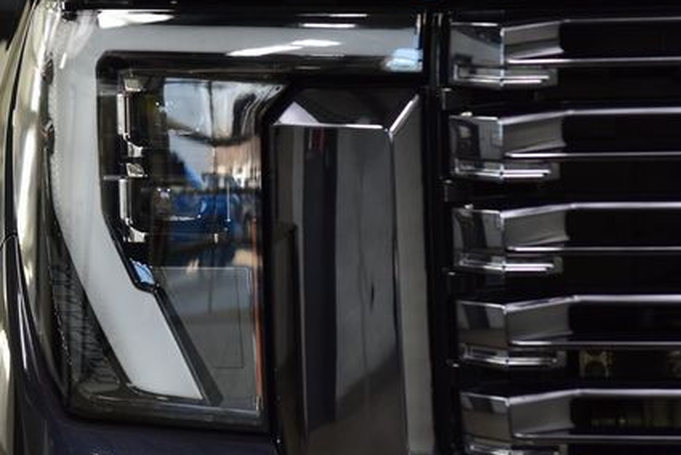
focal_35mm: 158
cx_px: 231
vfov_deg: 8.7
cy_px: 198
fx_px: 2991
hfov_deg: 13.0
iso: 1600
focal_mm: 70
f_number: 4.5
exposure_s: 1/125
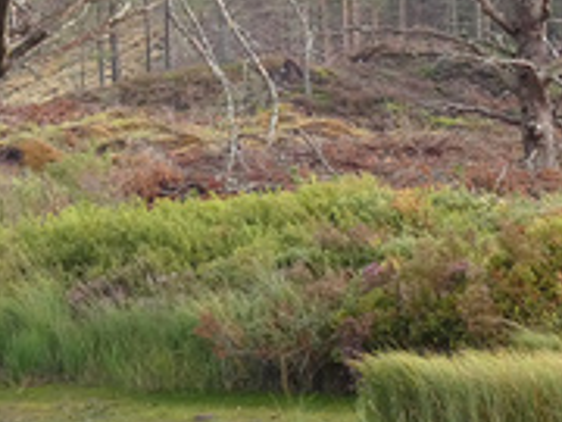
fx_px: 8345
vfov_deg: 2.9
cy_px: -184
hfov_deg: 3.8
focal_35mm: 514
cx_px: -125
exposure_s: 1/80
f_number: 5.4
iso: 320
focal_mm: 27.5
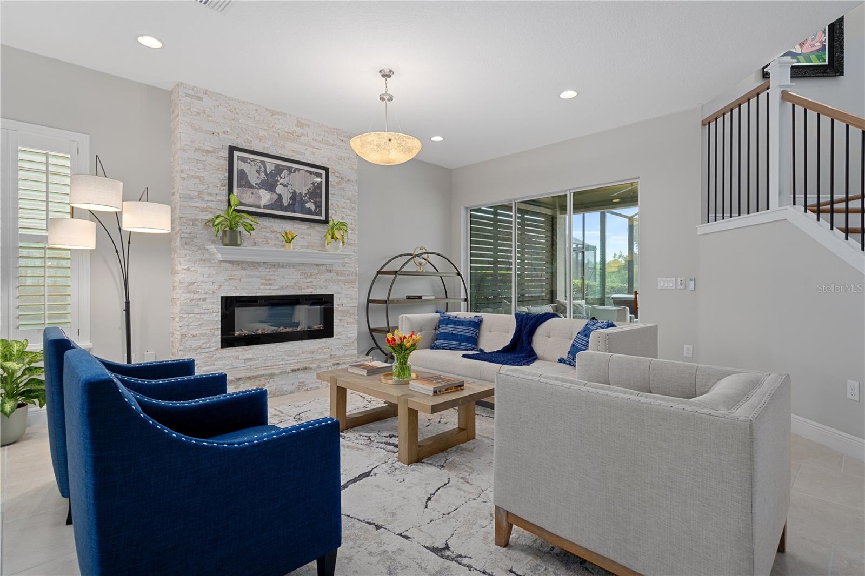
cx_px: 432
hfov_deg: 93.3
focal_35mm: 17
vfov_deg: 70.4
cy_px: 288
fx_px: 408
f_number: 9
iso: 320
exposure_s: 1/5
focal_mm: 17
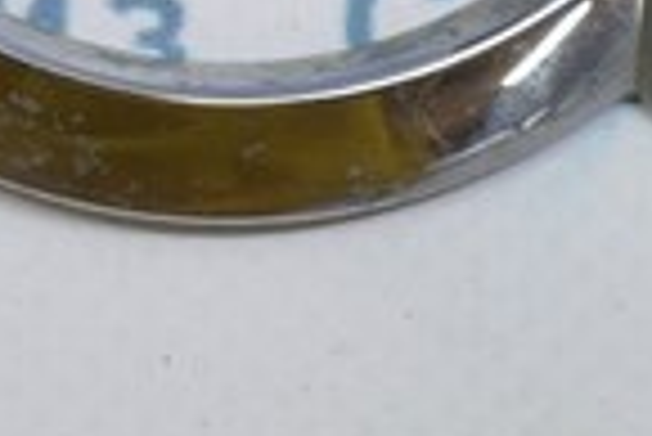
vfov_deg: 3.8
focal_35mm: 359
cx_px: -229
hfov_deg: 5.7
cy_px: -308
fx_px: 6508
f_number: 5.6
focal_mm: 34
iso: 400
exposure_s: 1/30
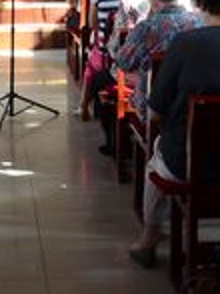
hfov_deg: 13.8
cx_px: 26
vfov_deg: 17.4
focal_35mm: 106
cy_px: -89
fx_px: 900
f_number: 5
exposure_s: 1/100
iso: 800
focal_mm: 18
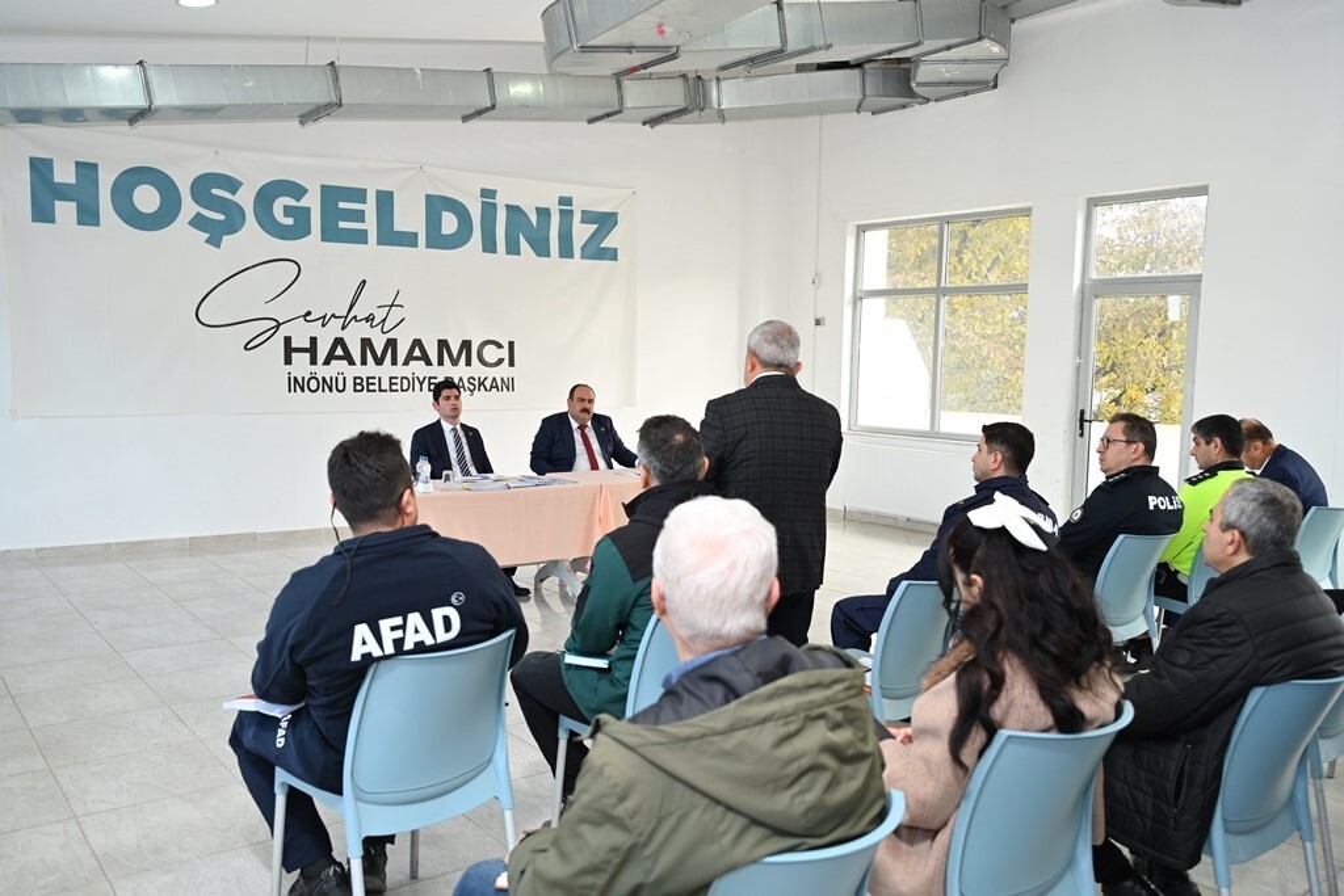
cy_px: 448
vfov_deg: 43.6
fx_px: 1120
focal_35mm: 30
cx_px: 672
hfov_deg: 61.9
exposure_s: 1/60
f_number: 4
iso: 200
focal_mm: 30
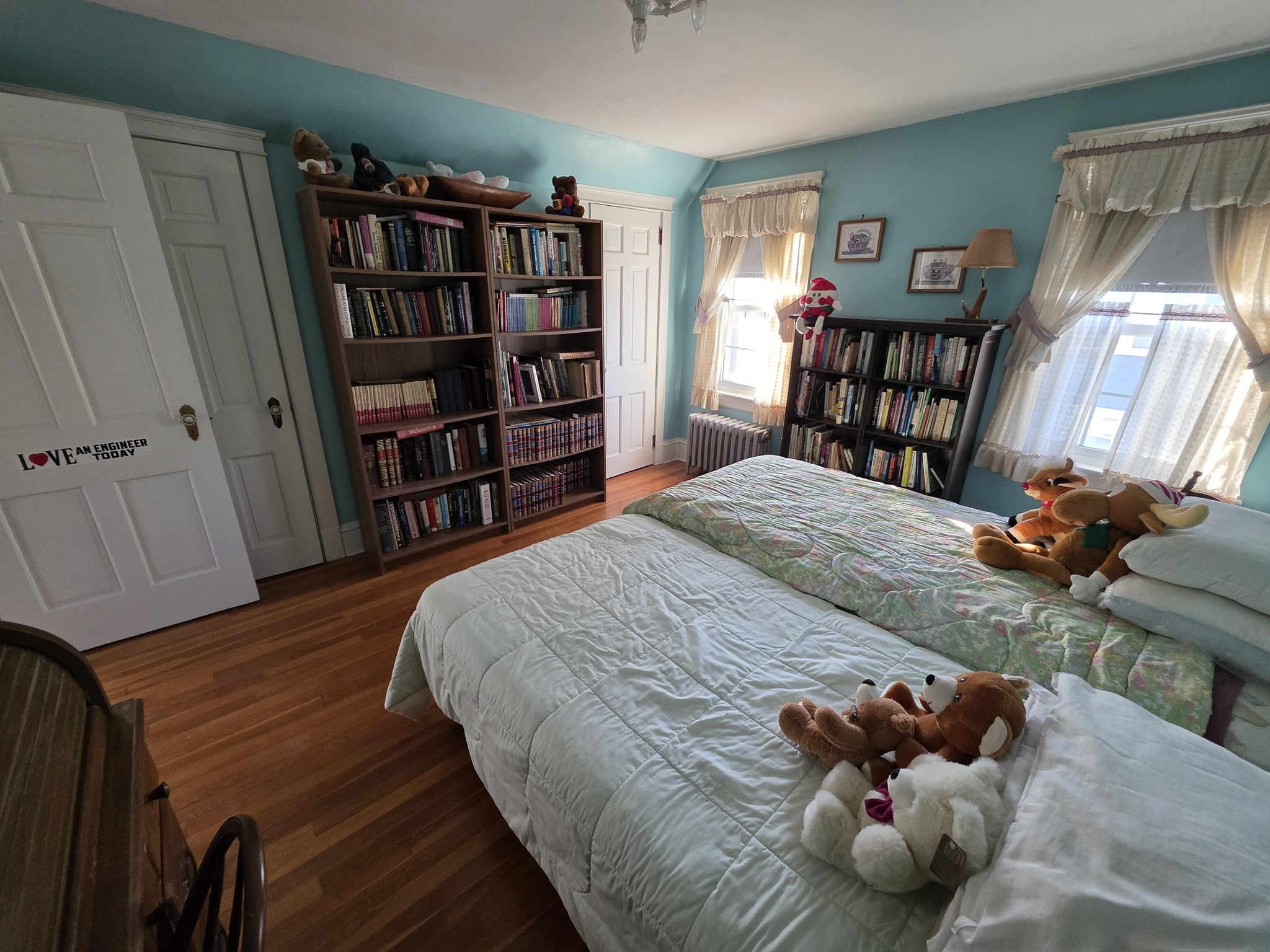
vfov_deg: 89.9
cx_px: 635
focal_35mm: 13
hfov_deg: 106.2
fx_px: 477
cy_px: 476
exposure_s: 1/100
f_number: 1.9
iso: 320
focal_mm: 2.2
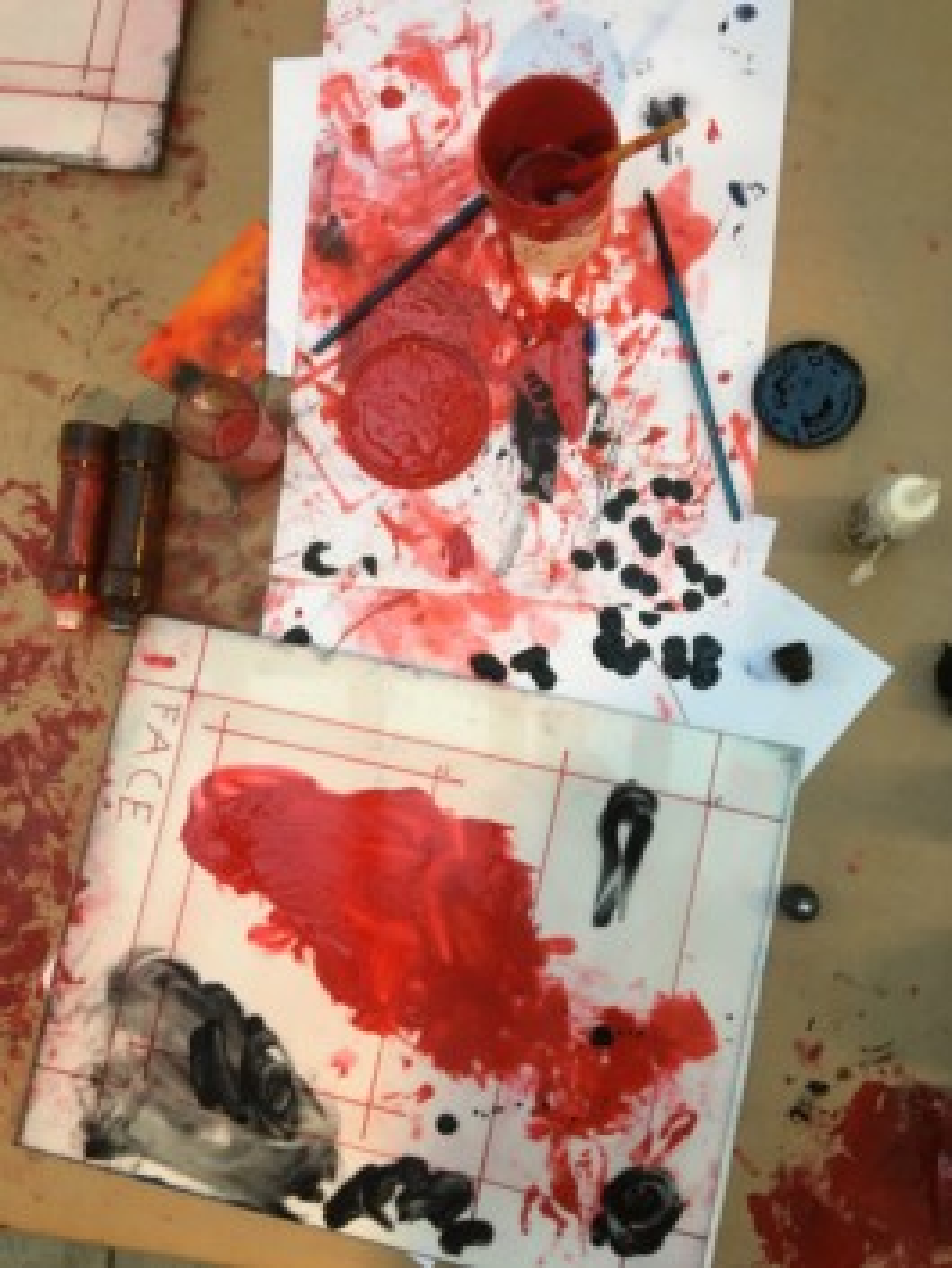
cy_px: 634
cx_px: 476
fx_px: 1063
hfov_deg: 48.3
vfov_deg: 61.6
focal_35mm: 29
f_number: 2.2
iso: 50
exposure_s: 1/33
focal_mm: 4.15
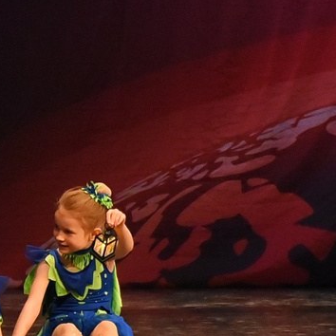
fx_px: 4722
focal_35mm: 430
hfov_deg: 4.1
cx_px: 457
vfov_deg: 4.1
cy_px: 63
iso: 5000
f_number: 3.2
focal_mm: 70
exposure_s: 1/800
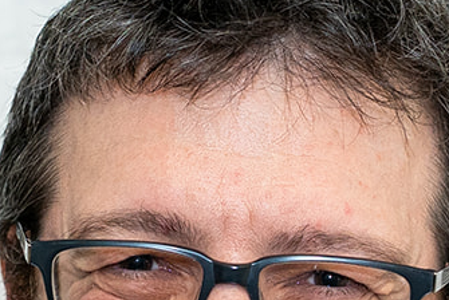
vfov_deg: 5.2
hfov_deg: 7.8
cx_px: 295
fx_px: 3283
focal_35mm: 263
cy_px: 518
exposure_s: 1/125
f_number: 4.5
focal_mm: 55
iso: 2000
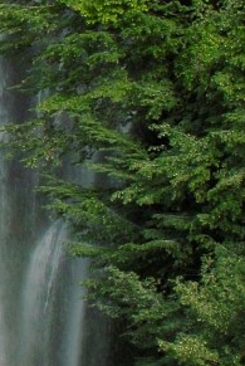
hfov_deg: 5.3
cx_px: -193
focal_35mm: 257
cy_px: 95
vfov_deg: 8.0
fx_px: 2614
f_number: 5.6
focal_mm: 28
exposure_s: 1/125
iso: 100
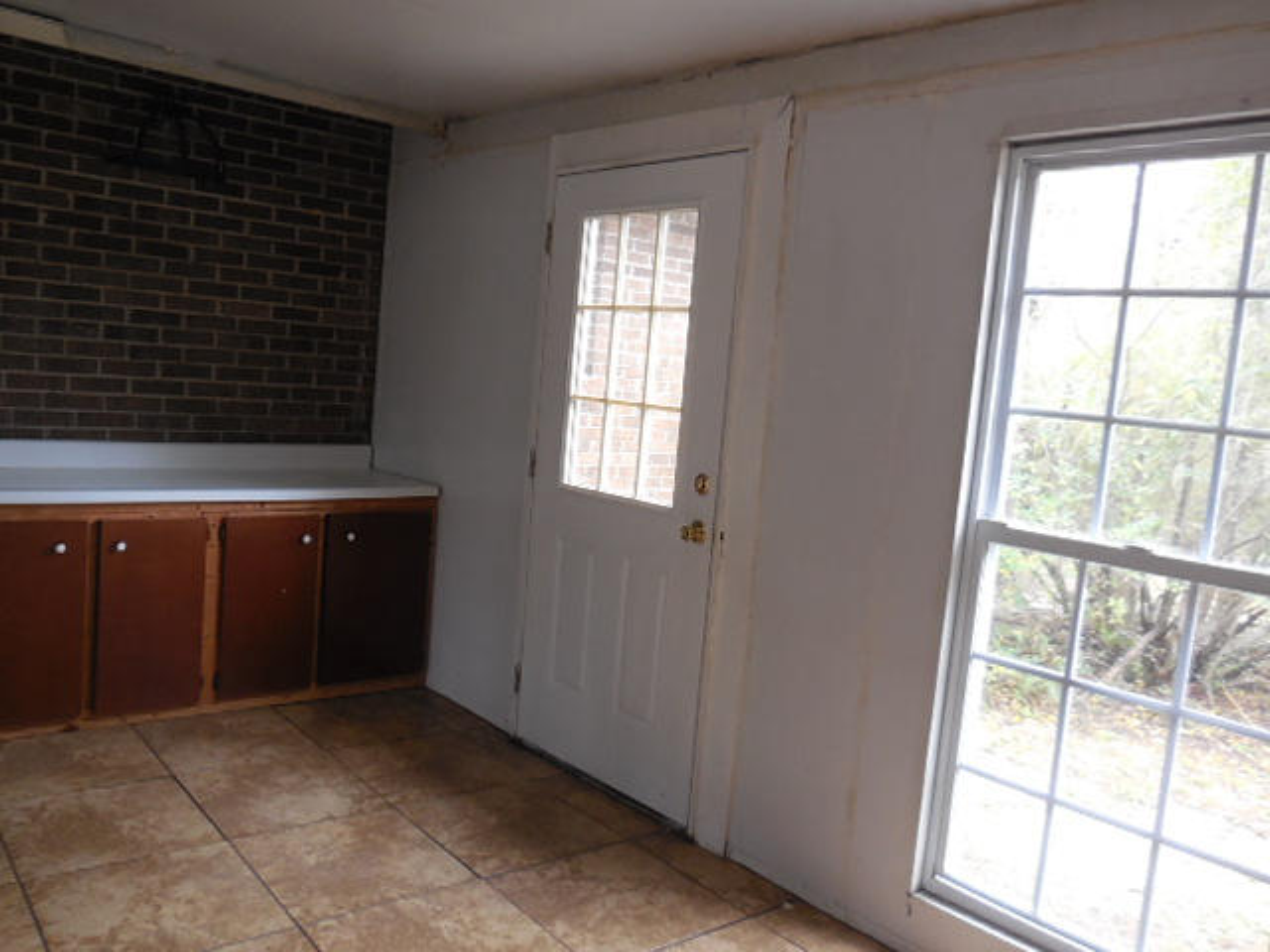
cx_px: 635
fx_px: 1101
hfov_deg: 60.0
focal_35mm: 30
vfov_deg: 46.8
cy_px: 476
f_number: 3.2
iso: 320
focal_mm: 5.3
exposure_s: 1/60
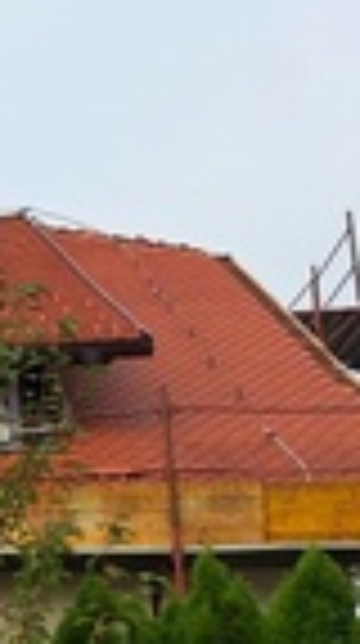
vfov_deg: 26.7
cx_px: -536
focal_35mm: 79
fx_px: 1346
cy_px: 450
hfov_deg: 11.9
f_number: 1.8
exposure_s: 1/2101
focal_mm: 5.54
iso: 40
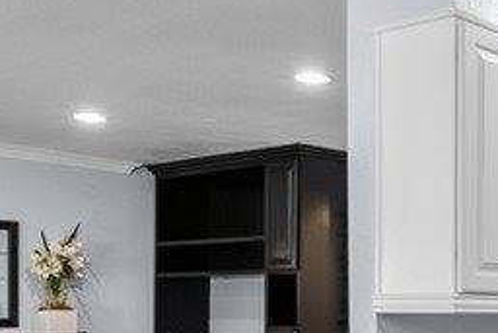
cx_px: 652
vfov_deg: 22.0
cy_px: 313
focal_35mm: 60
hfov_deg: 27.6
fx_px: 830
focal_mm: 15
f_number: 9
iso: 200
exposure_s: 1/2
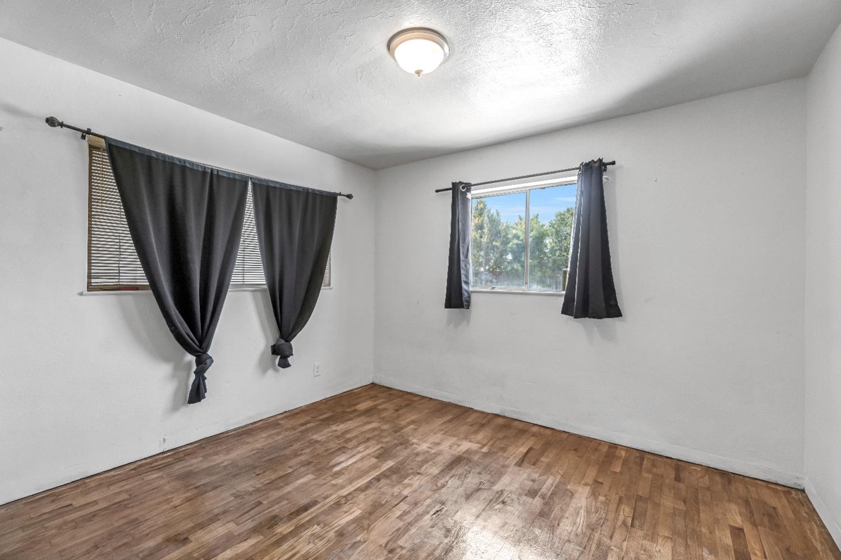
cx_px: 420
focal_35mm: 15
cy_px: 280
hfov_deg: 100.4
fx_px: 350
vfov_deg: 77.3
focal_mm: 10
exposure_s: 1/30
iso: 320
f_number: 8
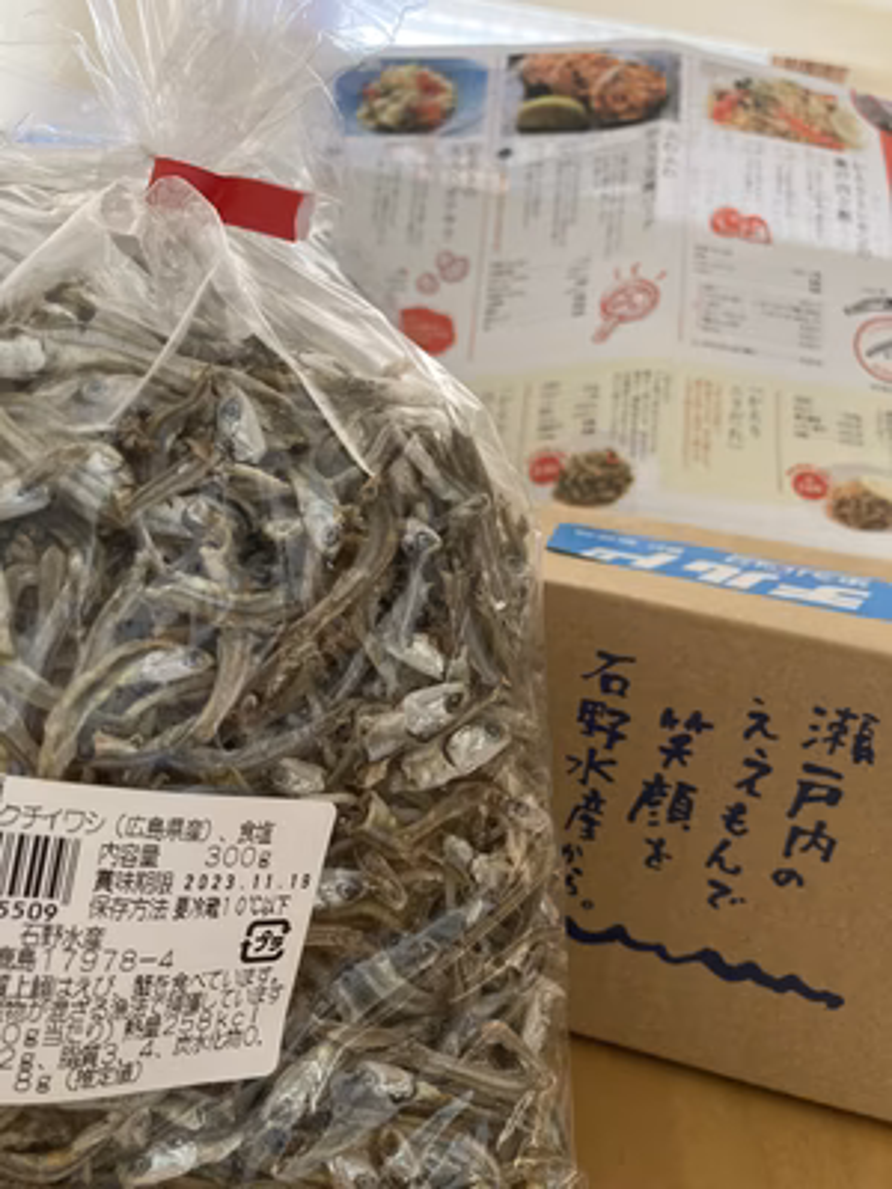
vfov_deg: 63.4
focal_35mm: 28
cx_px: 446
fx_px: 962
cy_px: 594
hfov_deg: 49.7
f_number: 1.8
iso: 320
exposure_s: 1/45
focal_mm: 3.99
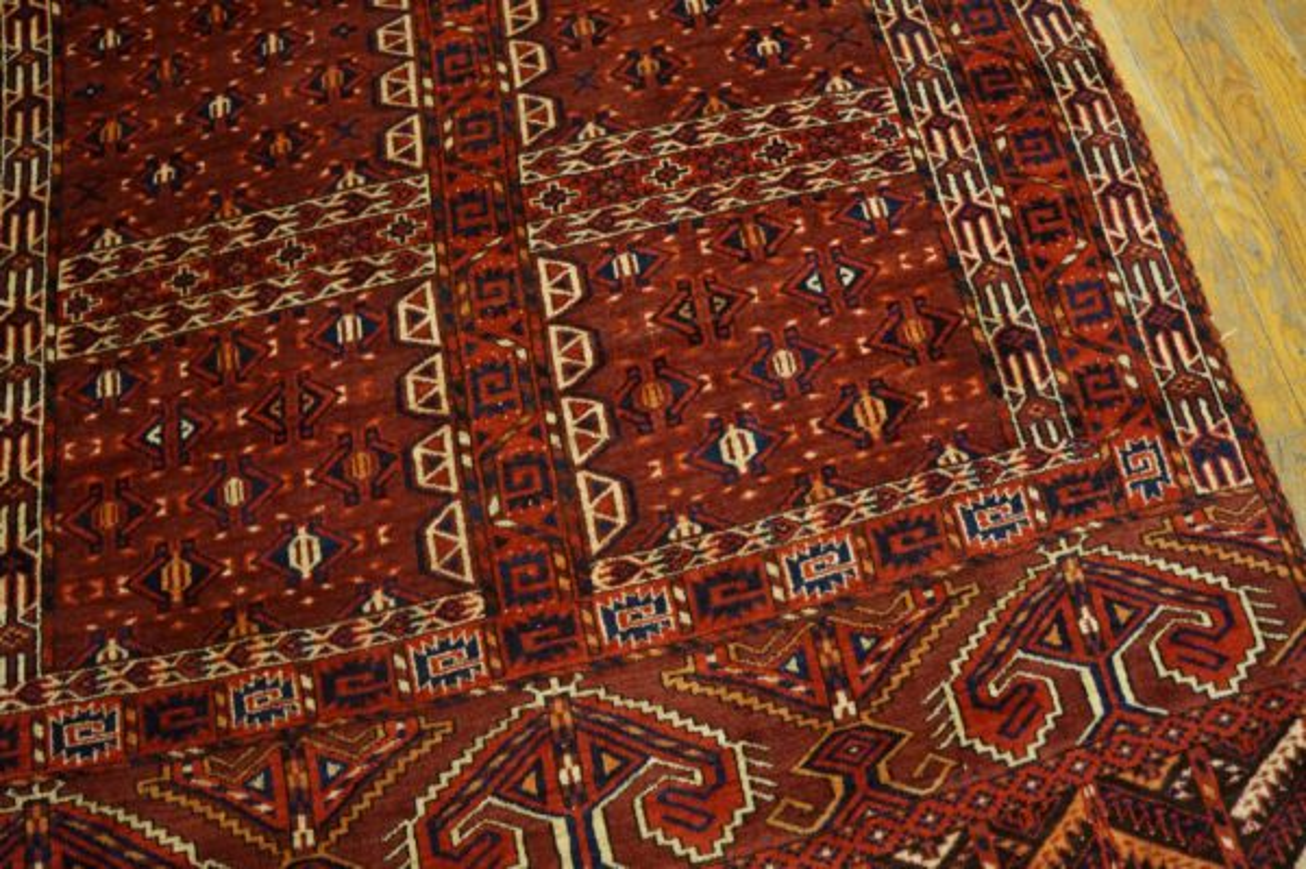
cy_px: 434
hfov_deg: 67.4
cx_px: 653
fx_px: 979
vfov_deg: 47.9
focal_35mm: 27
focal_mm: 18
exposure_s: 1/60
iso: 1600
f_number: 4
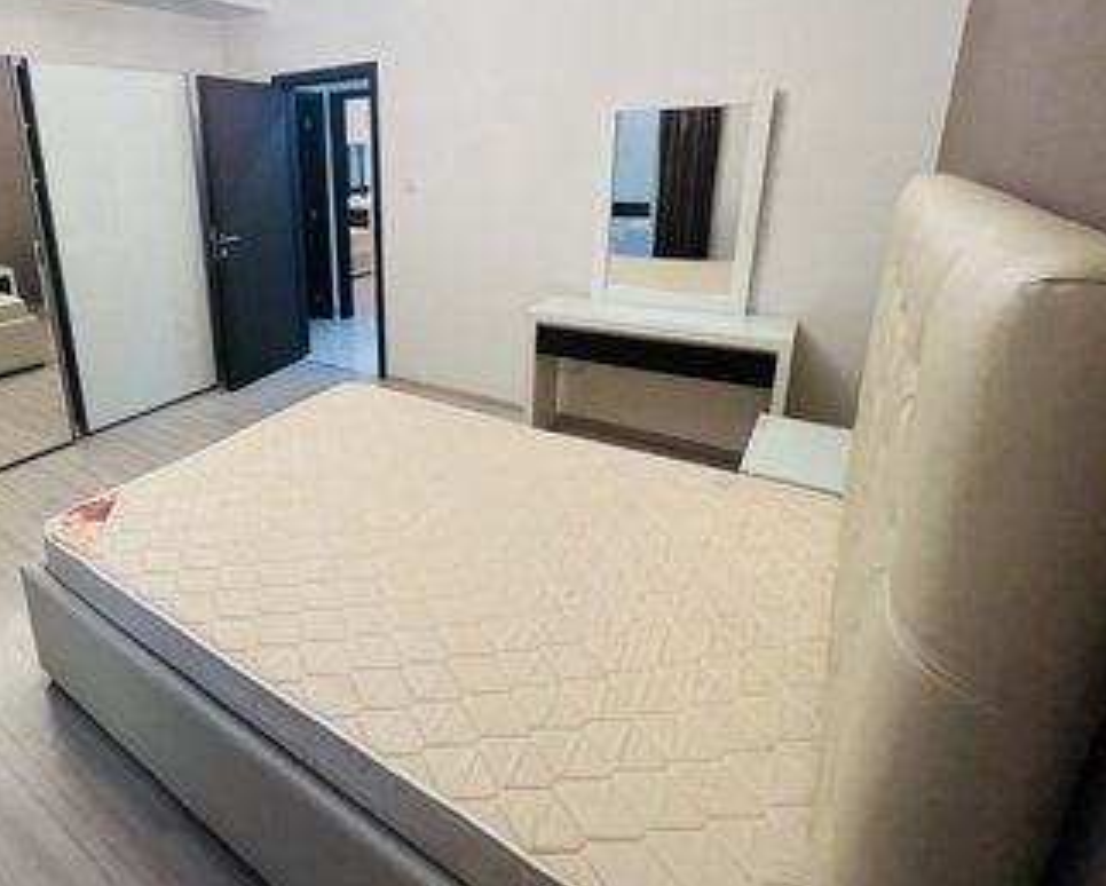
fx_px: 590
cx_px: 386
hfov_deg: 83.9
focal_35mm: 18
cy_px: 328
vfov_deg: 72.5
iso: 250
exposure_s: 1/50
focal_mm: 1.57
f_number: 1.8
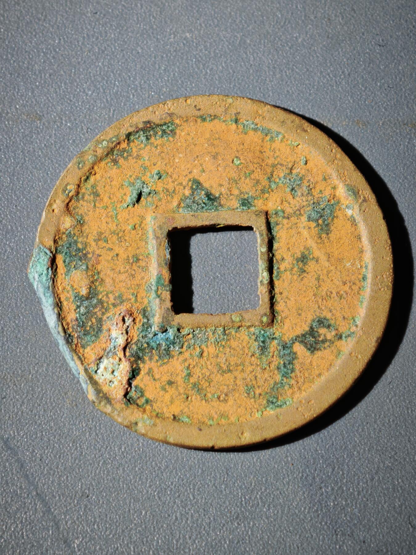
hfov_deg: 12.9
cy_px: 278
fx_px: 1843
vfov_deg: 17.1
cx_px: 208
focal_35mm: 115
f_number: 2
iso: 320
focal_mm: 9
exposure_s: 1/100
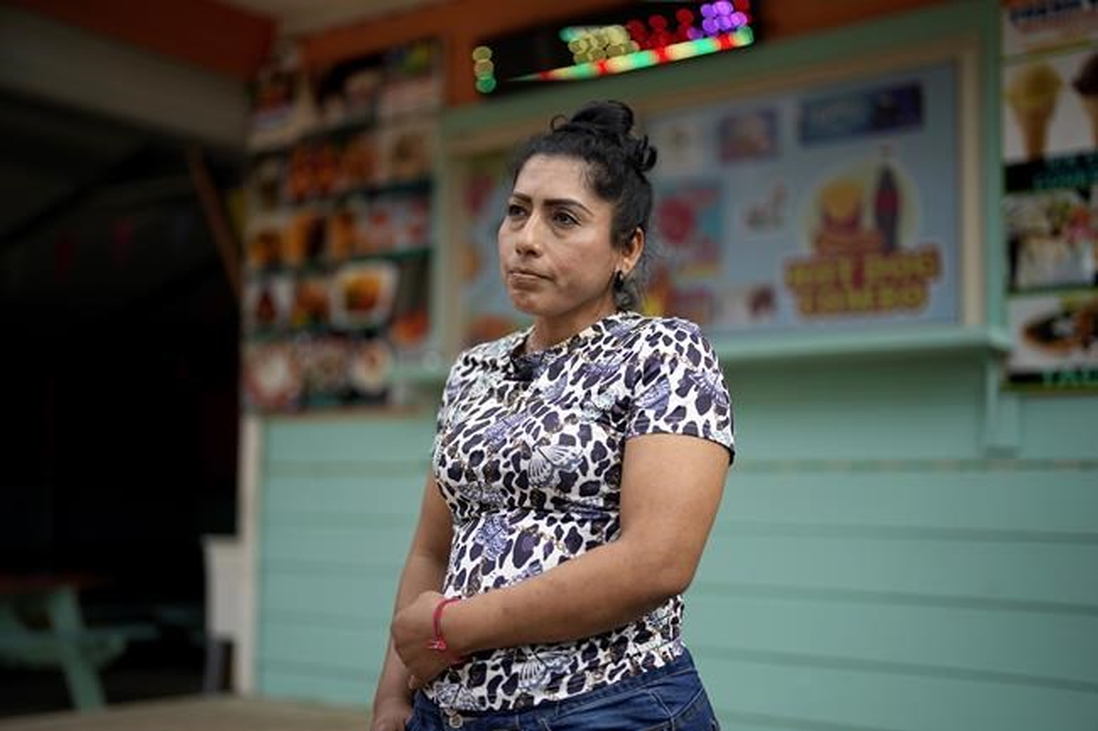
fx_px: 1525
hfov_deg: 39.6
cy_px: 366
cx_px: 549
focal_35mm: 50
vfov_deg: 27.0
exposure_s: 1/10000
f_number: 1.2
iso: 200
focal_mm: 50
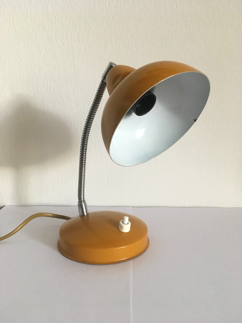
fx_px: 270
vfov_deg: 61.7
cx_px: 121
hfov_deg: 48.2
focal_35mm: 29
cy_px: 162
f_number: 2.2
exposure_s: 1/33
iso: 125
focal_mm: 4.15
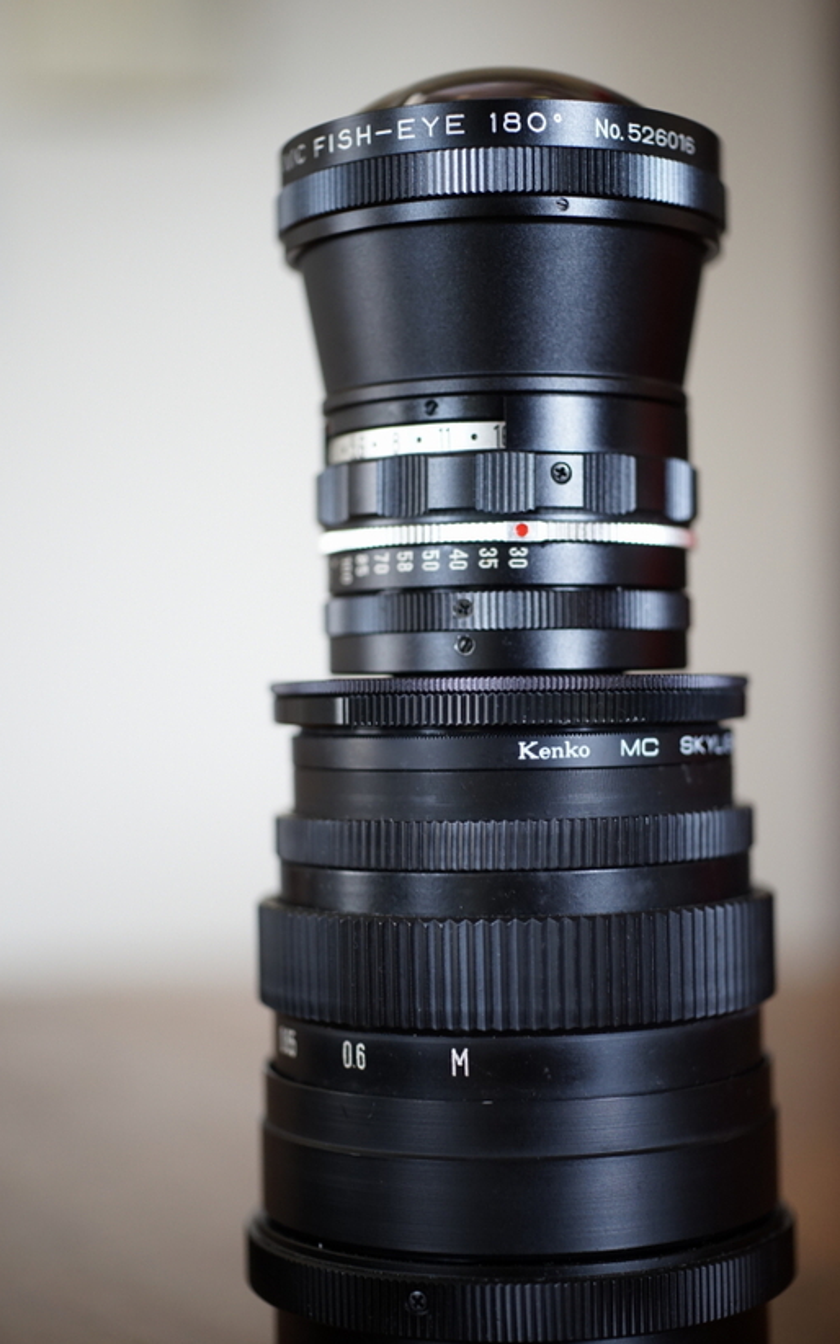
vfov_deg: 38.9
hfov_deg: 24.9
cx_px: 446
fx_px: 1906
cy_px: 683
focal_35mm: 52
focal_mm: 50
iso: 800
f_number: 2.8
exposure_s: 1/10
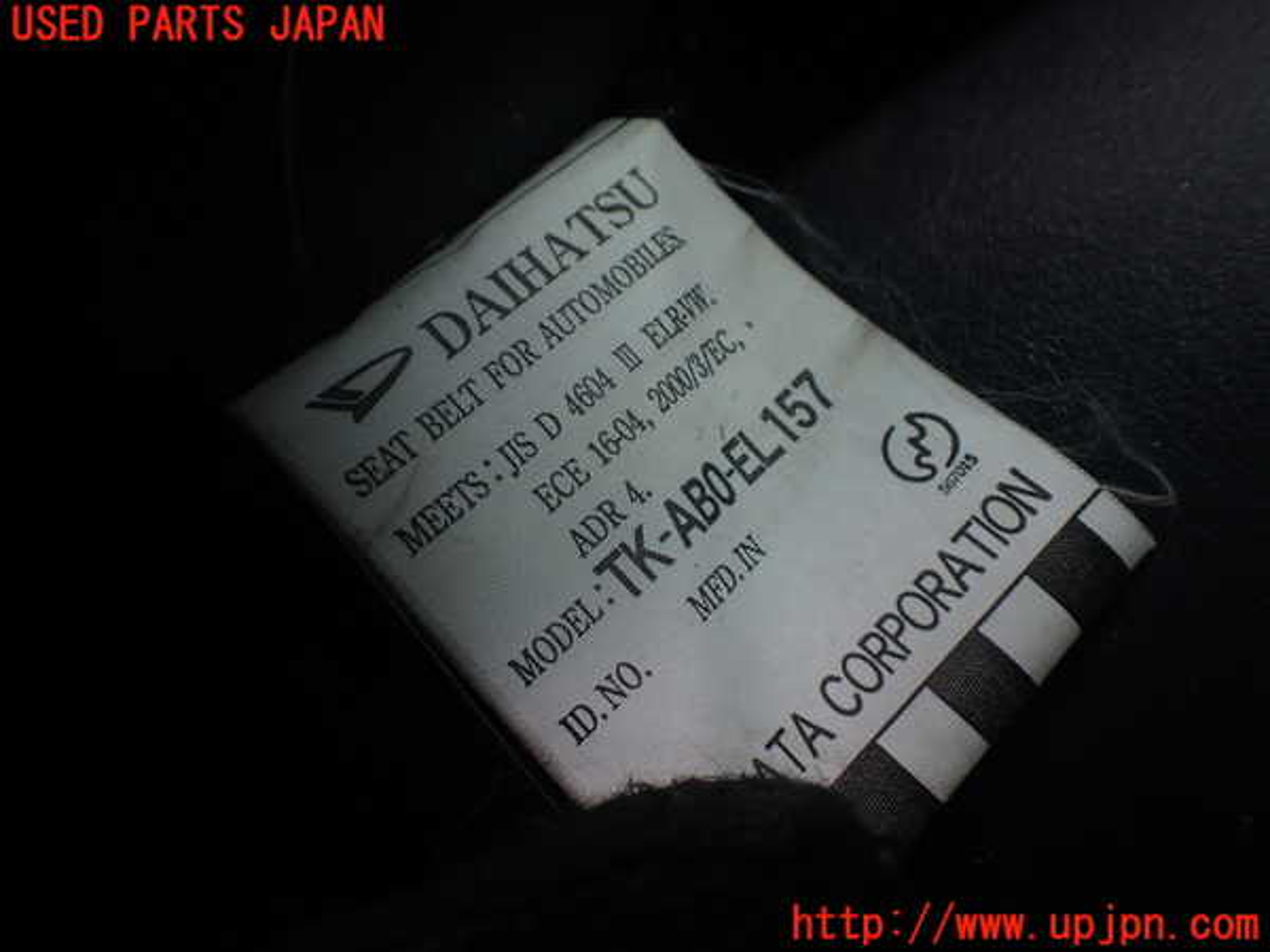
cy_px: 476
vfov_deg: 46.8
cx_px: 635
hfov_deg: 60.0
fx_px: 1101
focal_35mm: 30
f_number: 2.3
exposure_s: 1/125
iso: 160
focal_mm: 5.4
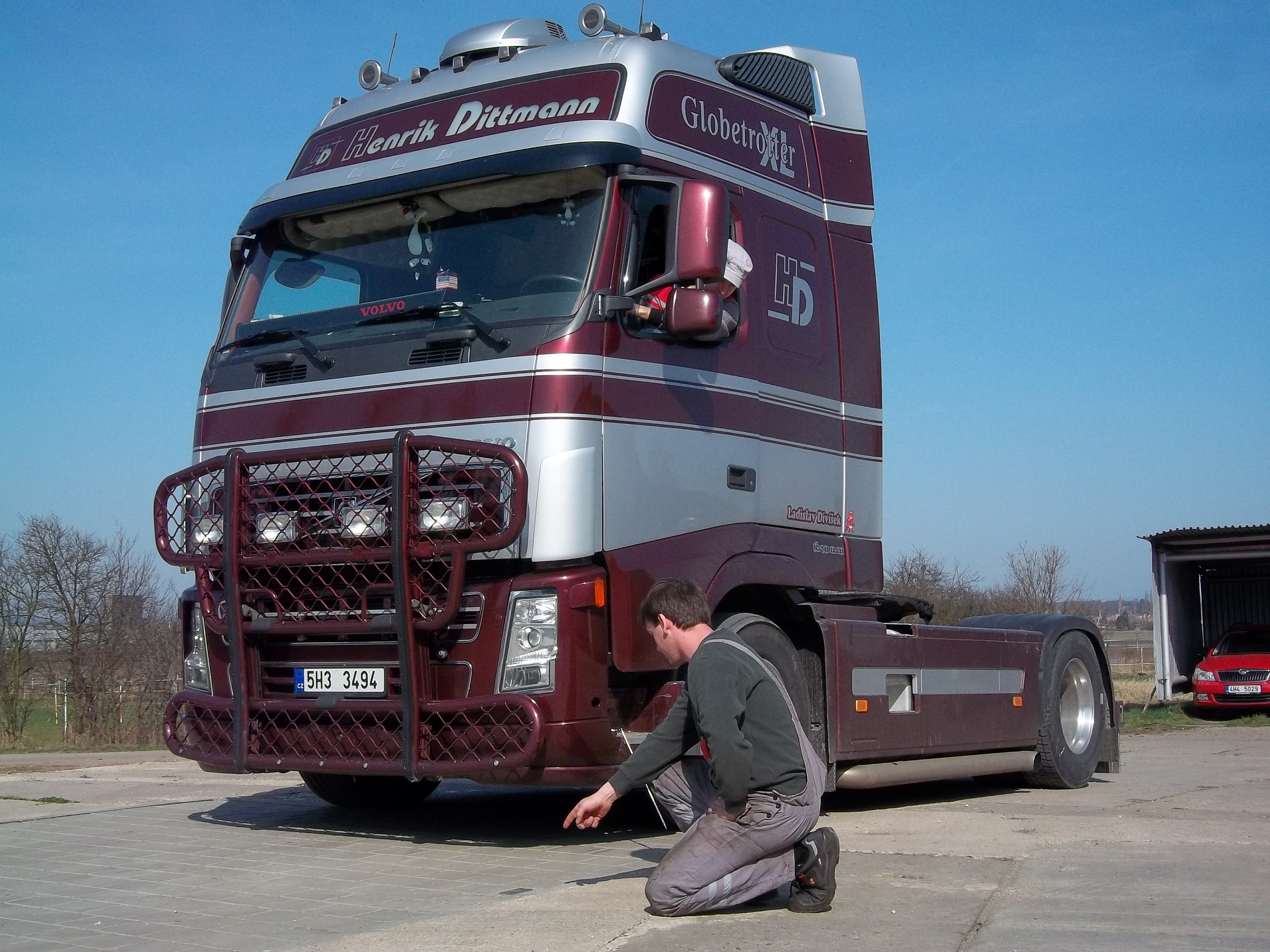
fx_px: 1834
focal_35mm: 50
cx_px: 635
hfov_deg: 38.2
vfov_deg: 29.1
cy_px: 476
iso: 80
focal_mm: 8.8
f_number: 7
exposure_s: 1/400
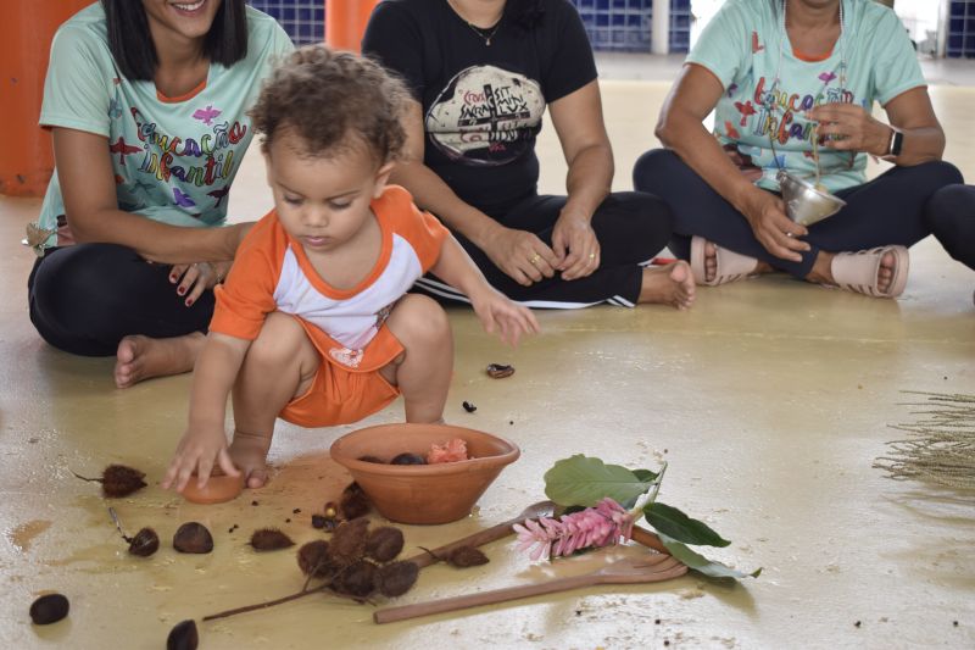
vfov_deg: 22.6
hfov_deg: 33.4
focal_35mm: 60
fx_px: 1625
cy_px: 325
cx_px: 488
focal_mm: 40
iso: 250
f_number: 5
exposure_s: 1/80
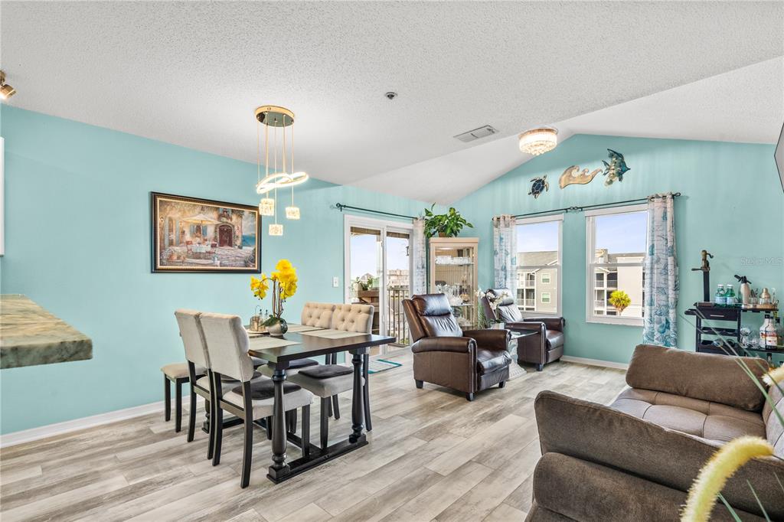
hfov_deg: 96.8
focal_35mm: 16
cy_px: 261
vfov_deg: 73.7
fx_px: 348
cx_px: 392
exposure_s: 1/5
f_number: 9
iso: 640
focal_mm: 16
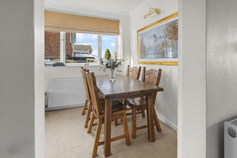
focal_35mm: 15
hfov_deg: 100.4
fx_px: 99
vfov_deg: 77.4
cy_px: 79
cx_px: 118
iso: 320
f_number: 8
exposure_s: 1/15
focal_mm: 10
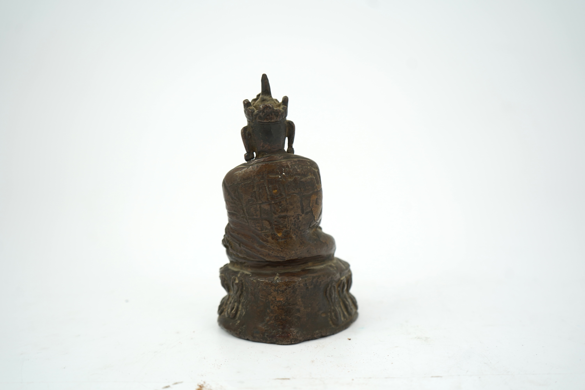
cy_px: 195
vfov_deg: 38.9
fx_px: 552
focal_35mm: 34
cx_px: 292
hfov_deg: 55.8
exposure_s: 1/20
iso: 100
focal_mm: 34
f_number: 4
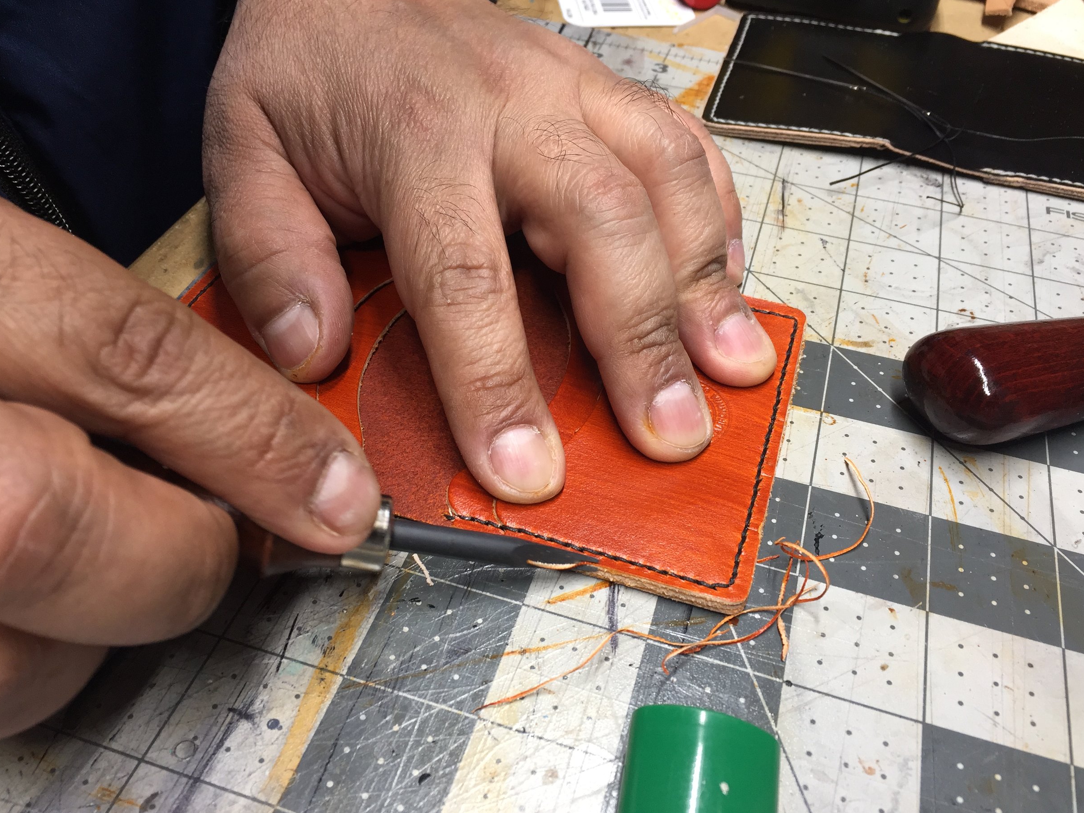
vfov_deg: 46.8
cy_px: 412
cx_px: 536
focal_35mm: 30
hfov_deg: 60.0
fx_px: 939
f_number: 2.2
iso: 64
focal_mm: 4.15
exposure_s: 1/30
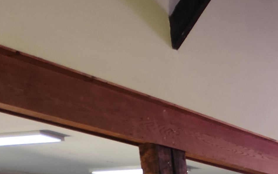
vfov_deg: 10.6
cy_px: 434
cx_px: 550
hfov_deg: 16.0
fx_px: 780
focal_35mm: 103
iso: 80
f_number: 1.8
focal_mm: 5.4
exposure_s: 1/100
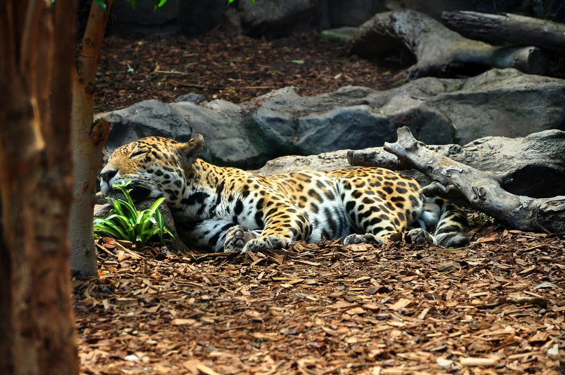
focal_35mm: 158
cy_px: 188
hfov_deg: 13.1
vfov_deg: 8.7
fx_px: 2469
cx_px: 282
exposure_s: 1/80
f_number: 5.6
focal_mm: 105
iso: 400
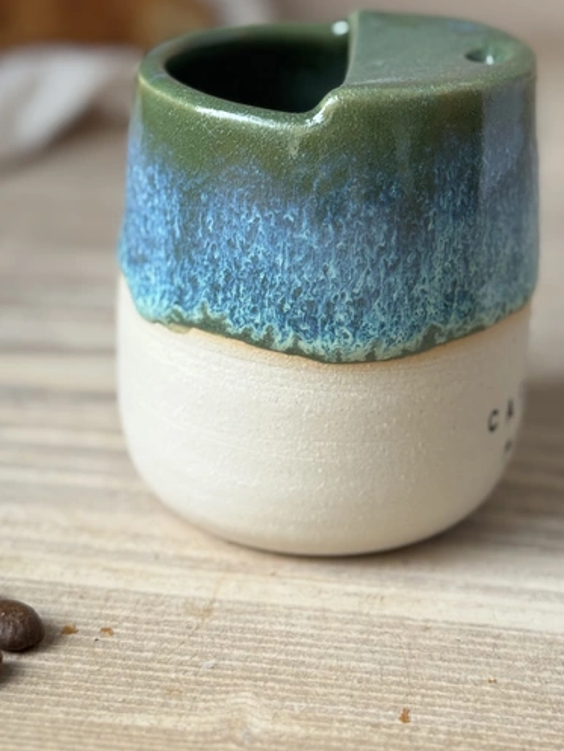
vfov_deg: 22.6
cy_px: 115
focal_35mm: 85
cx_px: 363
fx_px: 1846
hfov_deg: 17.3
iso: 100
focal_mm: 6.76
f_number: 1.78
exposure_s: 1/112
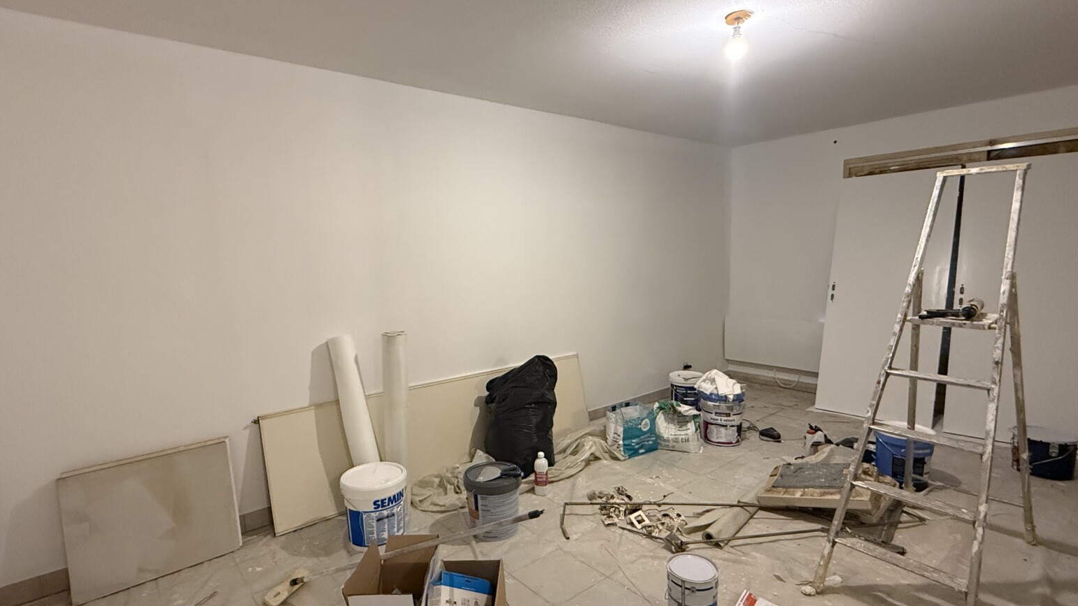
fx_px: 543
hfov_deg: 89.5
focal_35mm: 19
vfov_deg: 58.3
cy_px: 312
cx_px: 525
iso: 640
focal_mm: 2.22
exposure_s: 1/50
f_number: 2.2
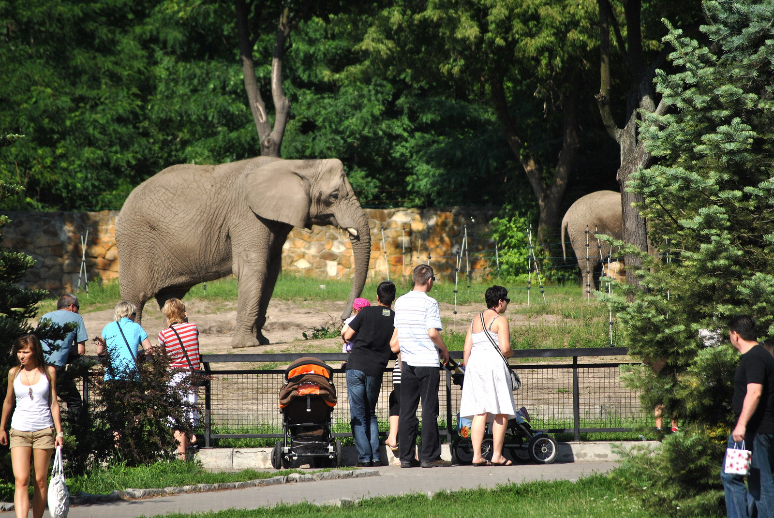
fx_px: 6458
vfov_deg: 4.6
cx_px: 387
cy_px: 259
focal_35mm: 300
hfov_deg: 6.9
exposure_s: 1/1000
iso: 200
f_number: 5.6
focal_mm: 200
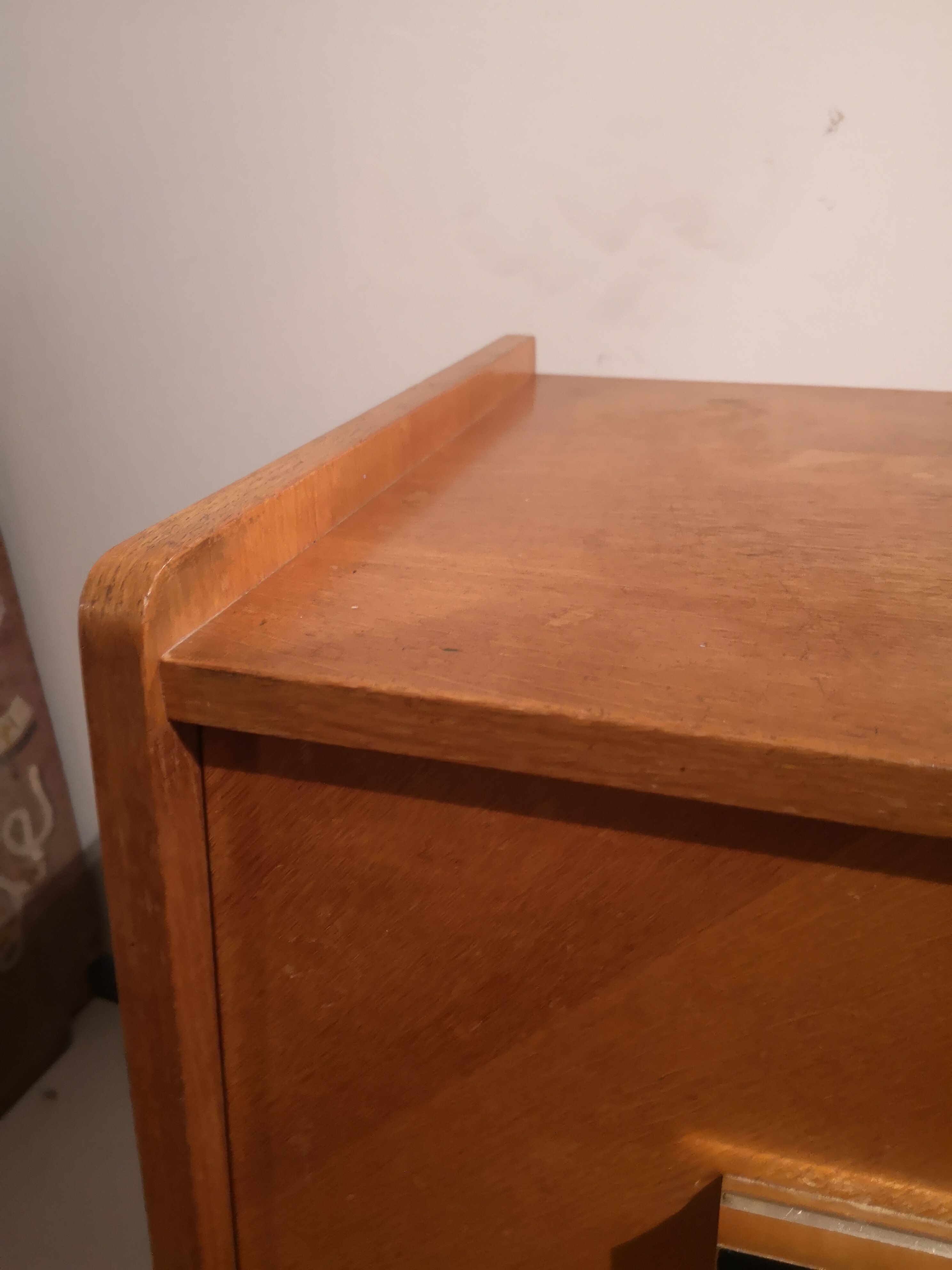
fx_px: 990
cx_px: 476
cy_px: 635
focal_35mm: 27
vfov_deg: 65.3
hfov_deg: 51.4
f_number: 1.8
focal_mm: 3.95
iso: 500
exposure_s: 1/25
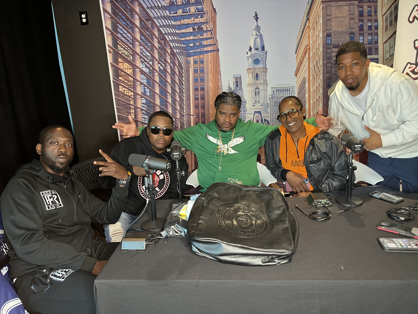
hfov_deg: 67.3
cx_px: 209
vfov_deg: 53.1
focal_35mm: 26
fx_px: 314
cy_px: 157
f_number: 1.6
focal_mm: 5.1
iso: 320
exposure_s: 1/60
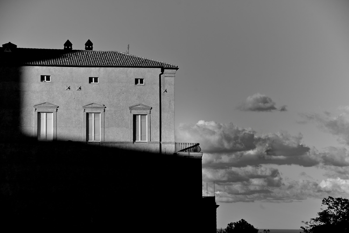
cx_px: 174
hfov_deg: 20.4
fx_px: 970
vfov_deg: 13.7
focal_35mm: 100
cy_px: 116
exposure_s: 1/250
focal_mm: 100
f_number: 9
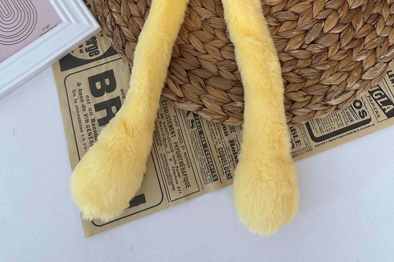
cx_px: 211
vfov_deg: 31.9
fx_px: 405
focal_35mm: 37
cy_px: -23
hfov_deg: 51.8
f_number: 1.78
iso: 250
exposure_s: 1/60
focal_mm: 6.86
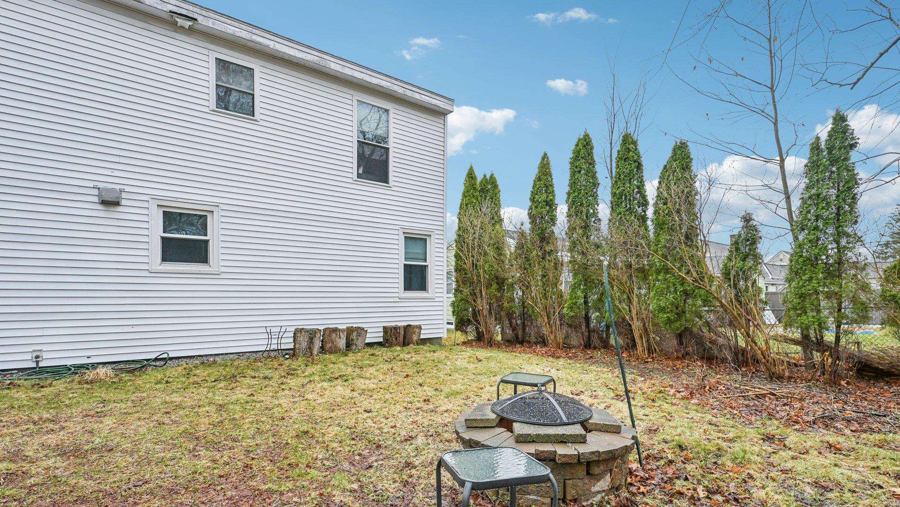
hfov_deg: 92.6
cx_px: 463
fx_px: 430
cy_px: 310
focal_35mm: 18
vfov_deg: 60.4
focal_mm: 16
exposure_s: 1/250
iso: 400
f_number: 8
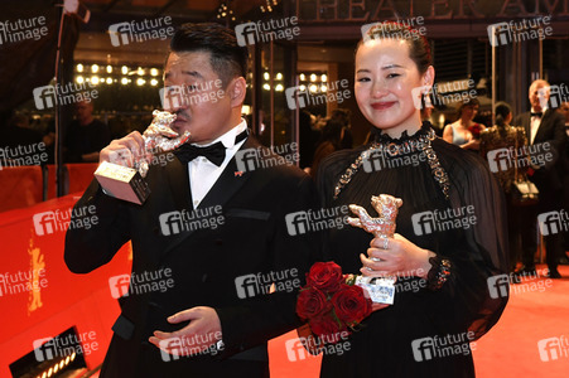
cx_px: 284
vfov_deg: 22.6
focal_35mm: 60
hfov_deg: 33.4
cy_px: 189
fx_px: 948
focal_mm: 40
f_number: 6.3
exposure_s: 1/125
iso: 1600
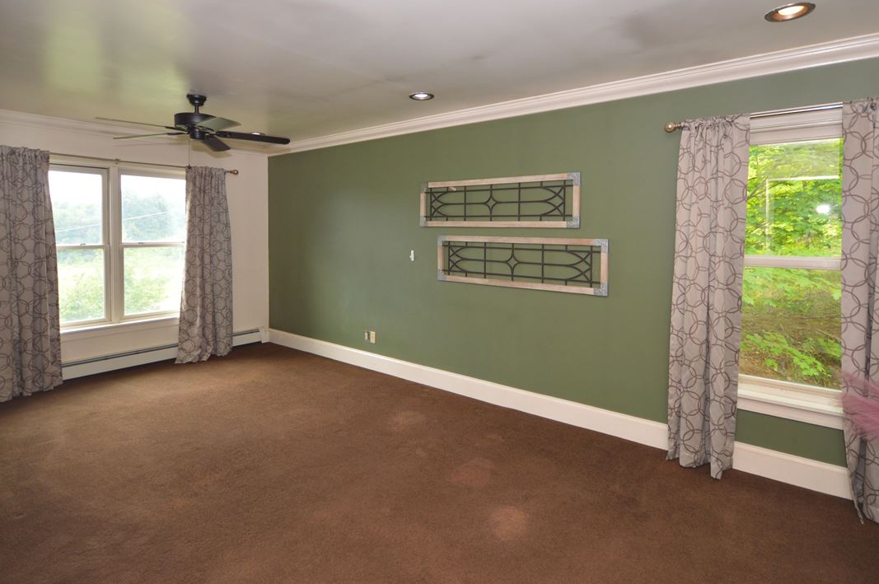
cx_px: 448
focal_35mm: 18
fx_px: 439
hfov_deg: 90.1
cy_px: 241
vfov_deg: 66.8
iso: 400
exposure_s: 1/80
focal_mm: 10
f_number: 4.5
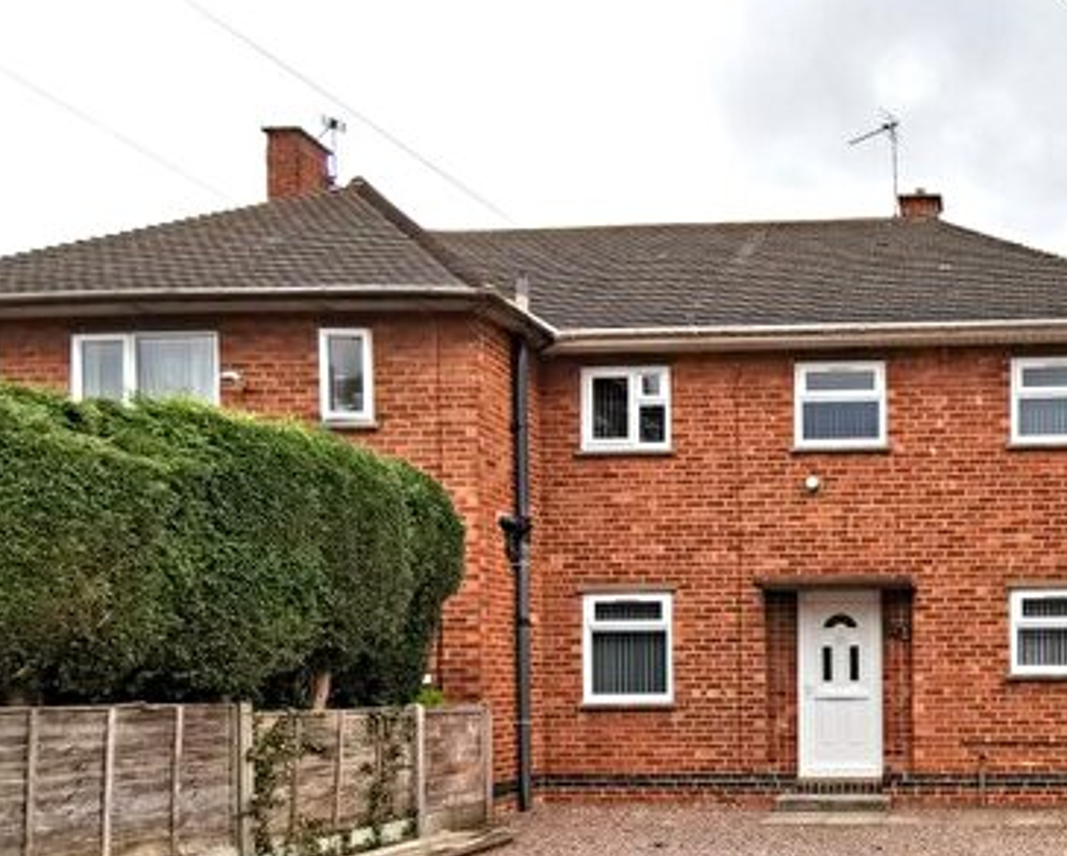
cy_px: 687
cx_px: 953
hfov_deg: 52.0
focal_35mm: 30
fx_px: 948
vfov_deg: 46.0
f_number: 2.2
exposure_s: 1/368
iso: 50
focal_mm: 2.35
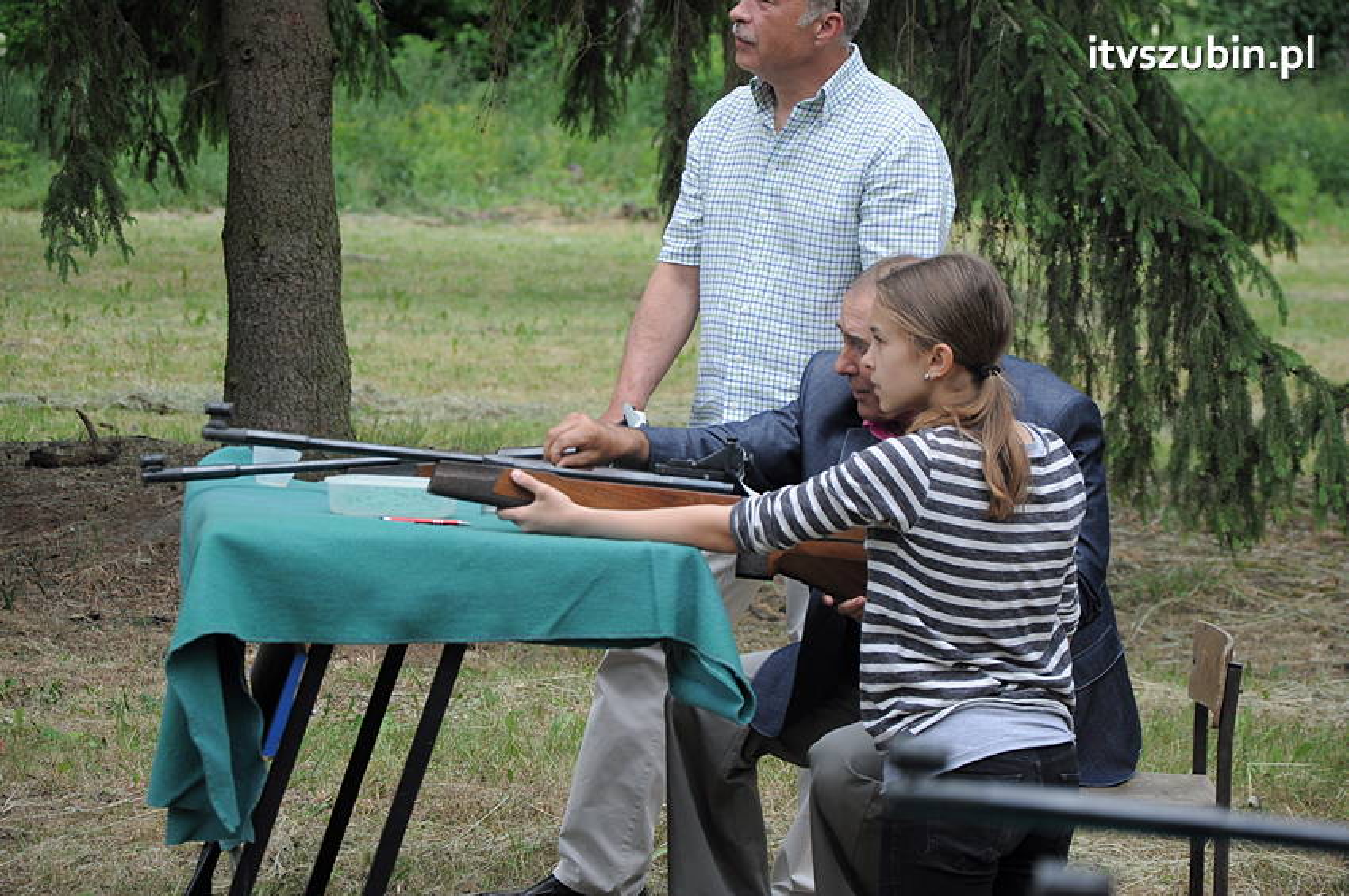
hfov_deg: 14.0
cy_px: 448
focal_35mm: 147
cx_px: 674
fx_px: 5503
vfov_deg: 9.3
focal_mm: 98
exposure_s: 1/400
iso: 500
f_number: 5.6
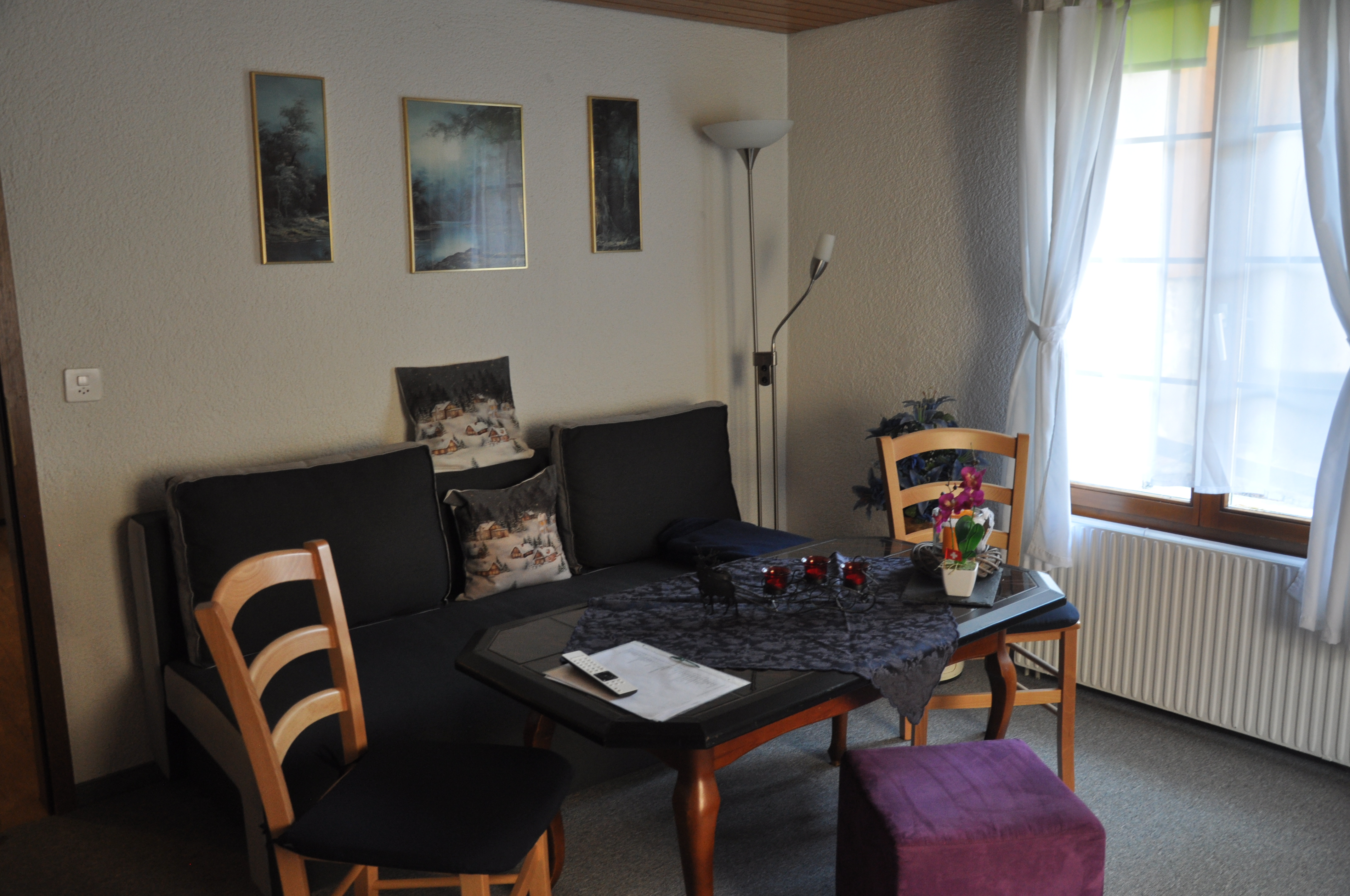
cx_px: 675
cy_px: 448
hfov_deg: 59.6
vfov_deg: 41.6
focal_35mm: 32
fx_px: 1180
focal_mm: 21
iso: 500
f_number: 4
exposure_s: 1/15
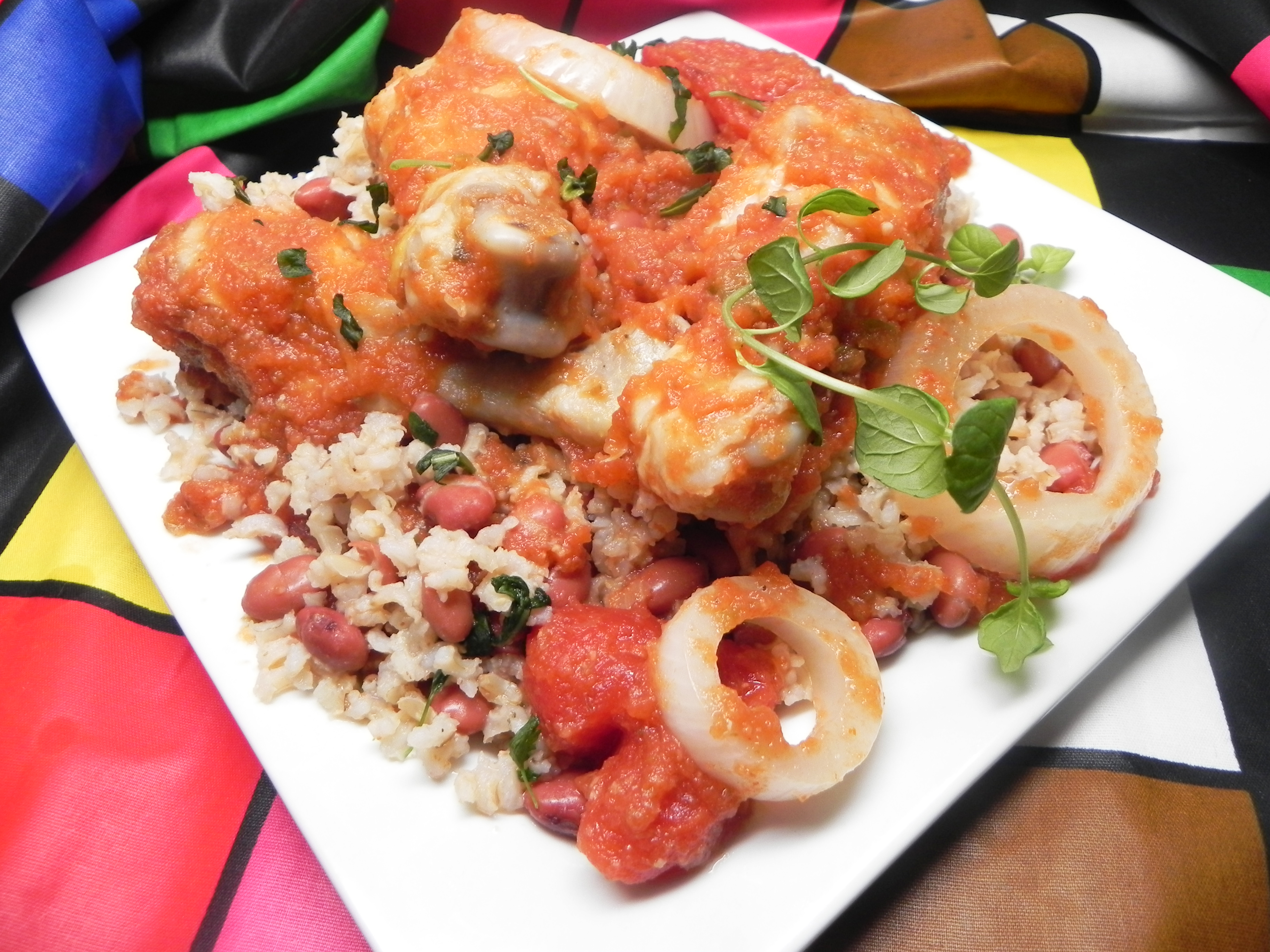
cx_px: 635
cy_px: 476
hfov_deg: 67.3
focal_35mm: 26
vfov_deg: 53.1
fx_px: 954
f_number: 2.8
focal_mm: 4.6
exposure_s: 1/30
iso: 177
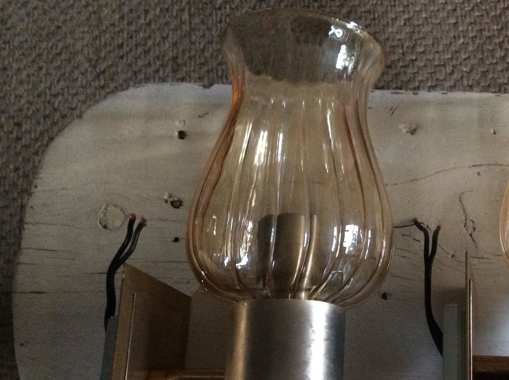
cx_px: 365
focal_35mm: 48
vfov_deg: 30.0
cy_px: 256
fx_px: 705
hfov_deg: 38.9
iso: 320
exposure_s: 1/17
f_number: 2.4
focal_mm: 3.3
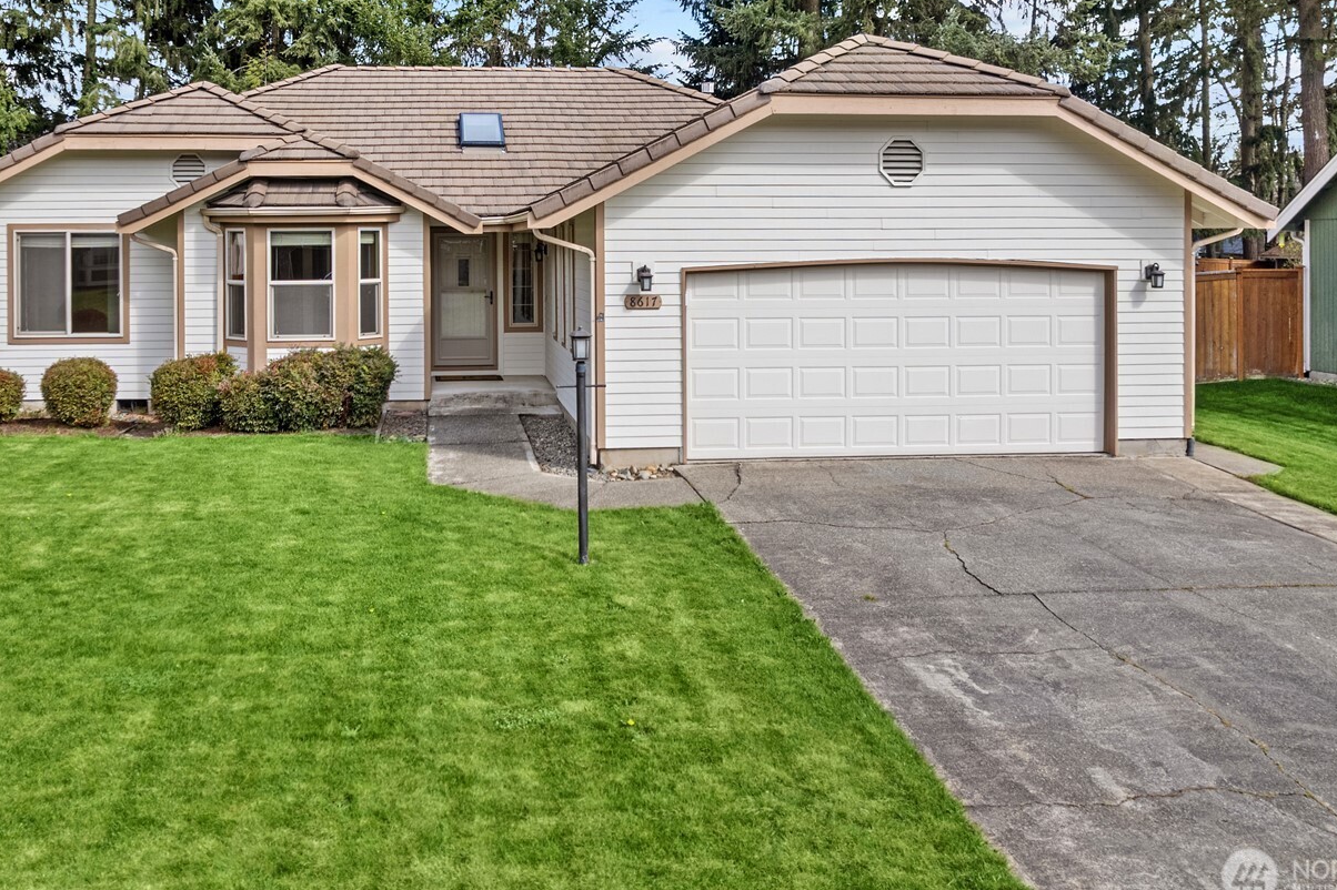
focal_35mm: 31
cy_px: 292
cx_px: 550
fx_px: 1151
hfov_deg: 59.9
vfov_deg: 41.7
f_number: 2.8
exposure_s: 1/160
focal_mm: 8.38
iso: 100
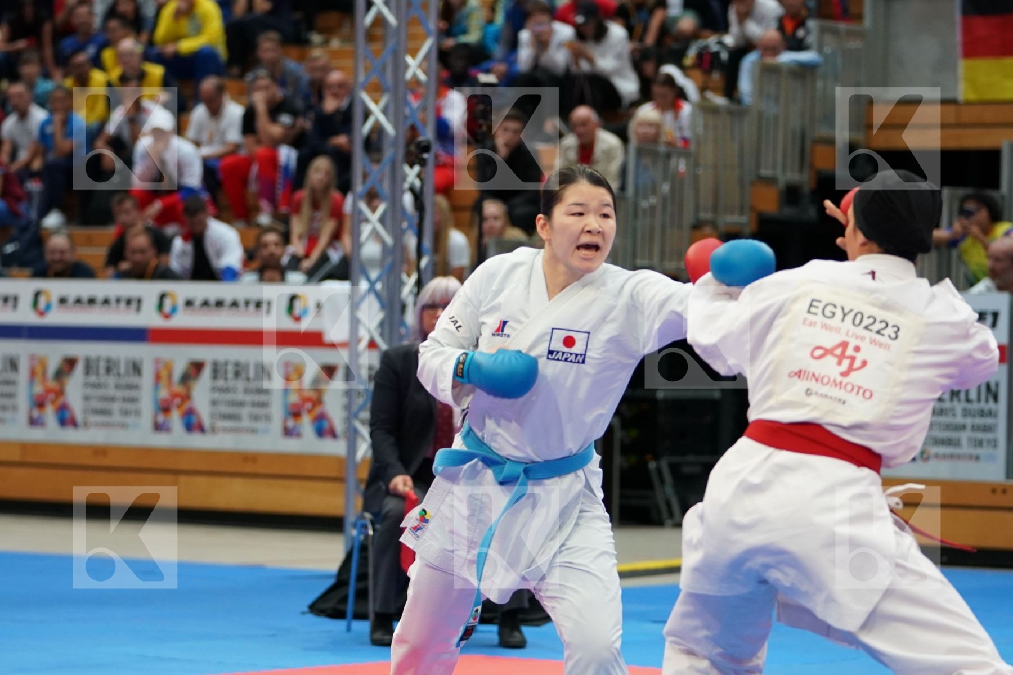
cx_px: 506
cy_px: 338
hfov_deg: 14.4
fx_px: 3995
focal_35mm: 142
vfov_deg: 9.7
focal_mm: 95
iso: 2000
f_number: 2.8
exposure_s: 1/1000
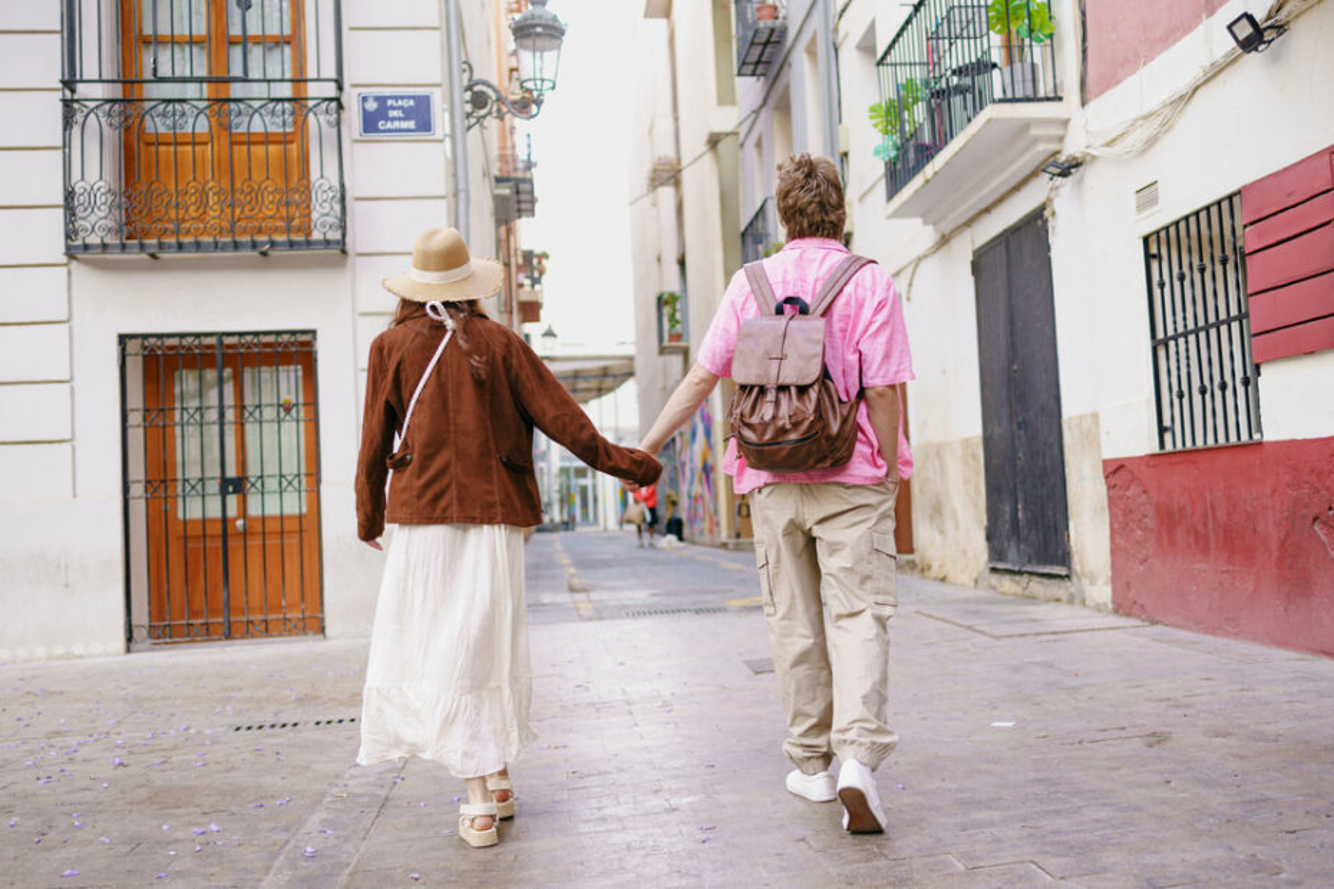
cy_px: 444
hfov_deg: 54.4
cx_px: 667
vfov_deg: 37.9
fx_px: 1297
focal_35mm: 35
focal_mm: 35
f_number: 2.2
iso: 320
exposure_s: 1/200
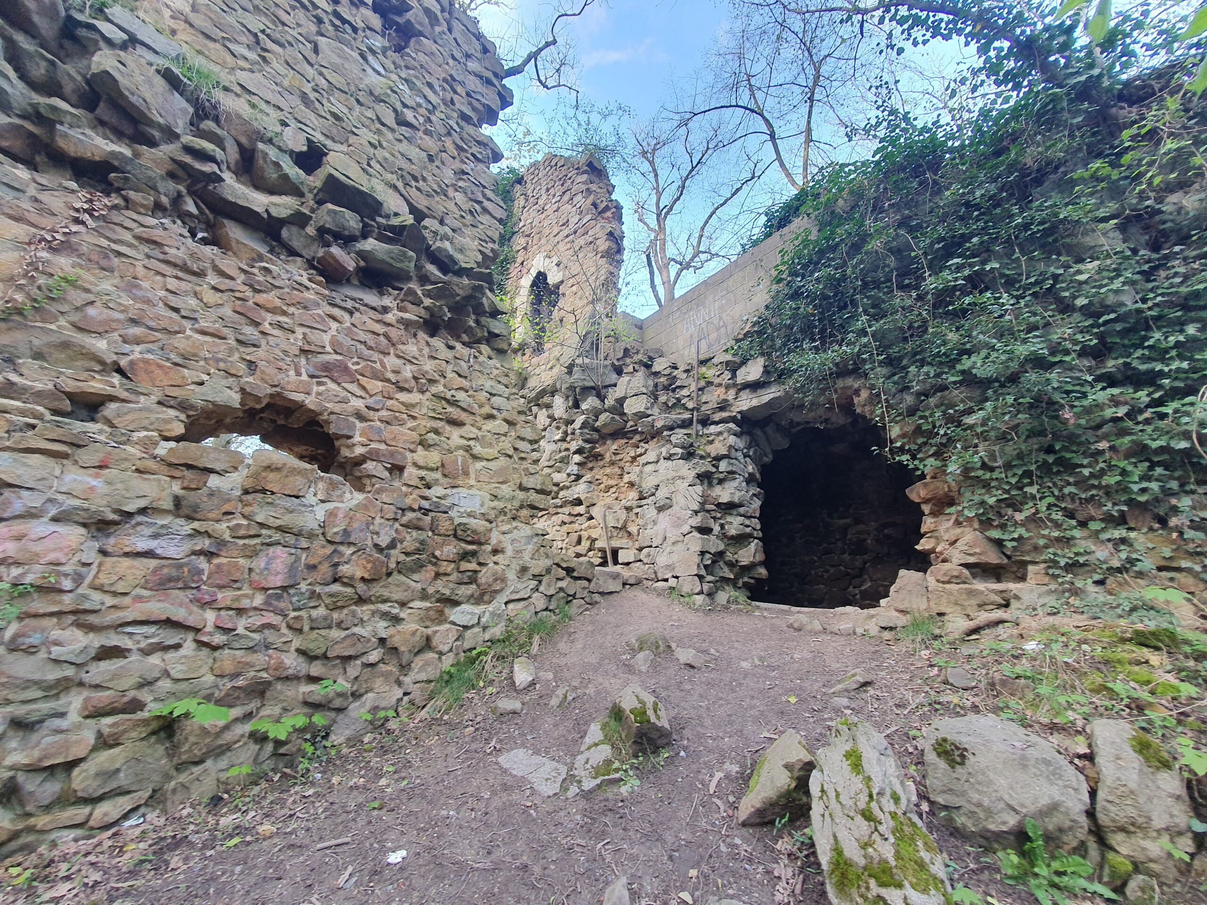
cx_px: 604
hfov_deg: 106.2
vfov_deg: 89.9
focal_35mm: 13
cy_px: 452
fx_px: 453
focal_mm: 1.8
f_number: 2.2
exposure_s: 1/50
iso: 64
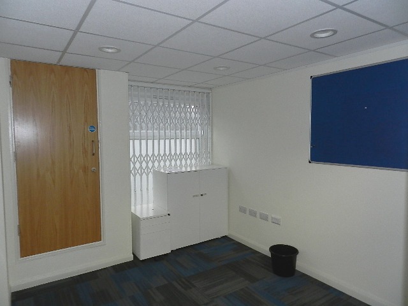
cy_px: 153
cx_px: 204
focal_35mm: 23
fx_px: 271
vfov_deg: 58.9
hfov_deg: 73.9
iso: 200
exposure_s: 1/30
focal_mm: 4
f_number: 3.4
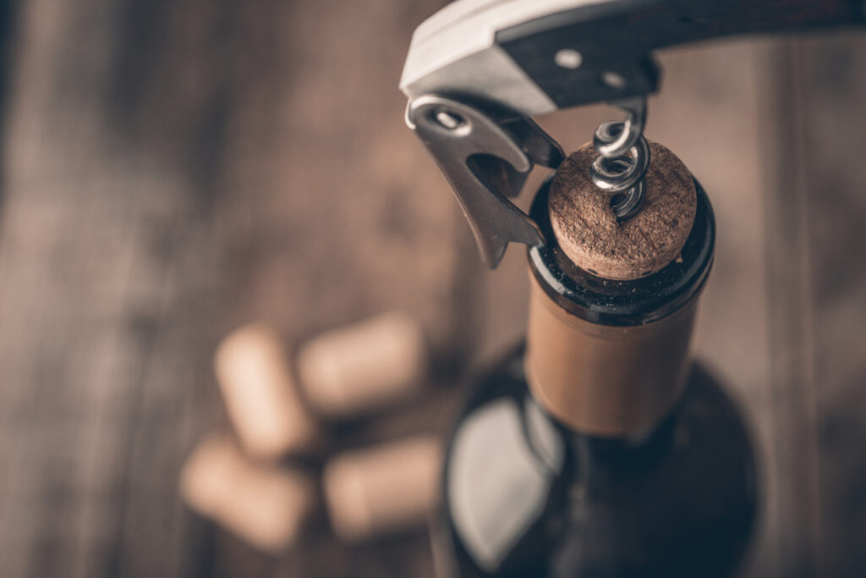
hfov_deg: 33.4
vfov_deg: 22.6
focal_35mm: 60
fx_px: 1443
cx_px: 433
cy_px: 289
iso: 200
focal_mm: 60
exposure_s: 1/125
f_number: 6.3
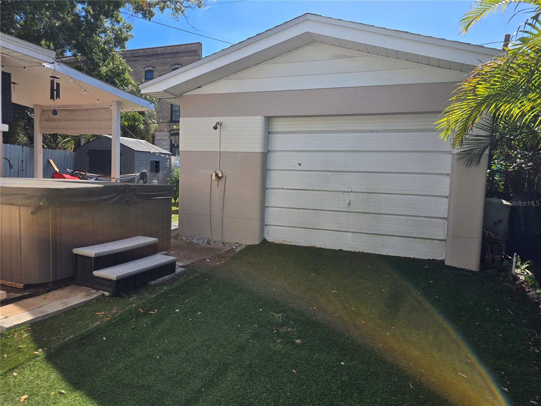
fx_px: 359
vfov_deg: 58.9
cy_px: 203
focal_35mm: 23
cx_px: 270
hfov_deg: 73.9
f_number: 1.7
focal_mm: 6.3
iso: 12
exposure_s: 1/554
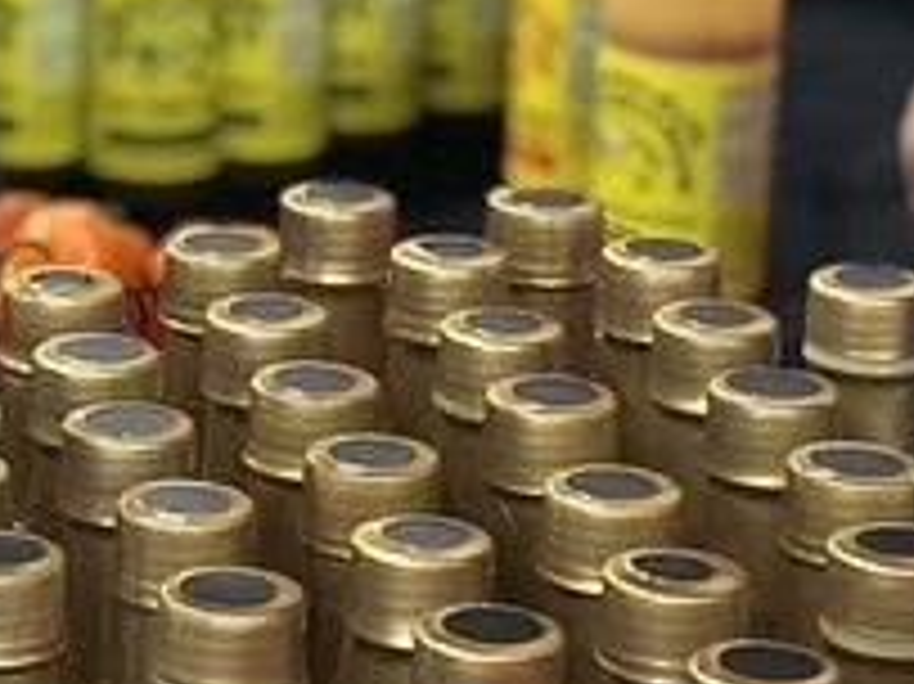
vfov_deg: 7.7
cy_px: -70
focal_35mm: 192
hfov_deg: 10.2
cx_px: -135
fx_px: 5067
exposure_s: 1/30
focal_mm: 6
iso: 125
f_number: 2.4
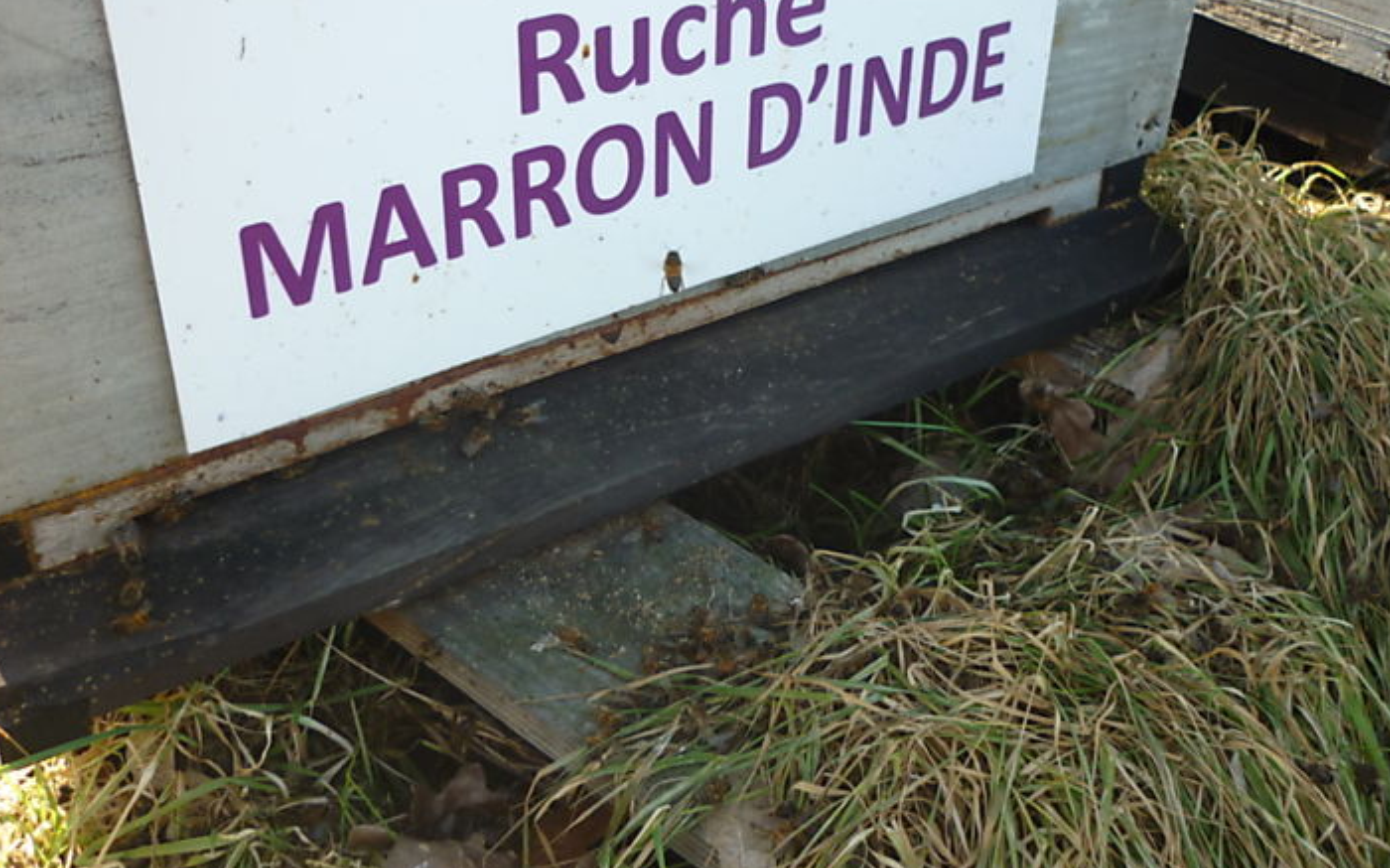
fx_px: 1515
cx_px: 705
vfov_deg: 31.9
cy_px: 348
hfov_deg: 49.3
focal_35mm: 40
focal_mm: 5.5
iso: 80
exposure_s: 1/200
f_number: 2.8
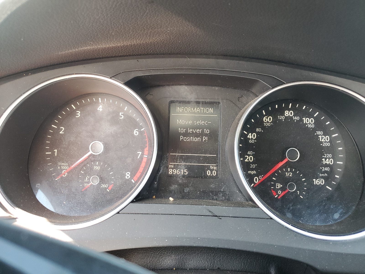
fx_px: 274
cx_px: 182
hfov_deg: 67.3
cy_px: 137
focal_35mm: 26
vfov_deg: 53.1
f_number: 1.5
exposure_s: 1/60.2
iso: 108
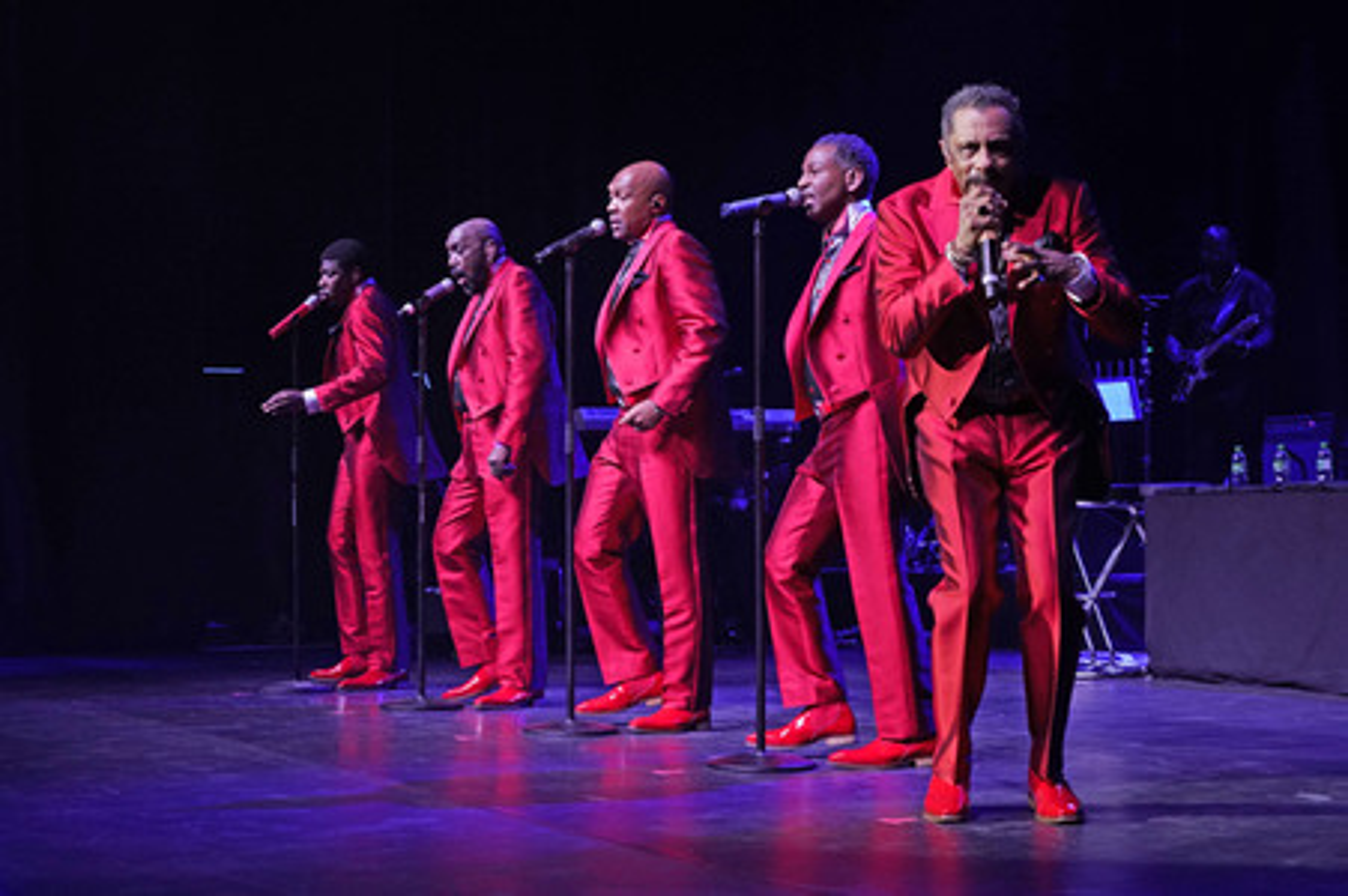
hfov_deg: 35.1
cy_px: 448
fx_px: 2133
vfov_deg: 23.7
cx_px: 674
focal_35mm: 57
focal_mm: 57
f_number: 5.6
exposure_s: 1/160
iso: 1600
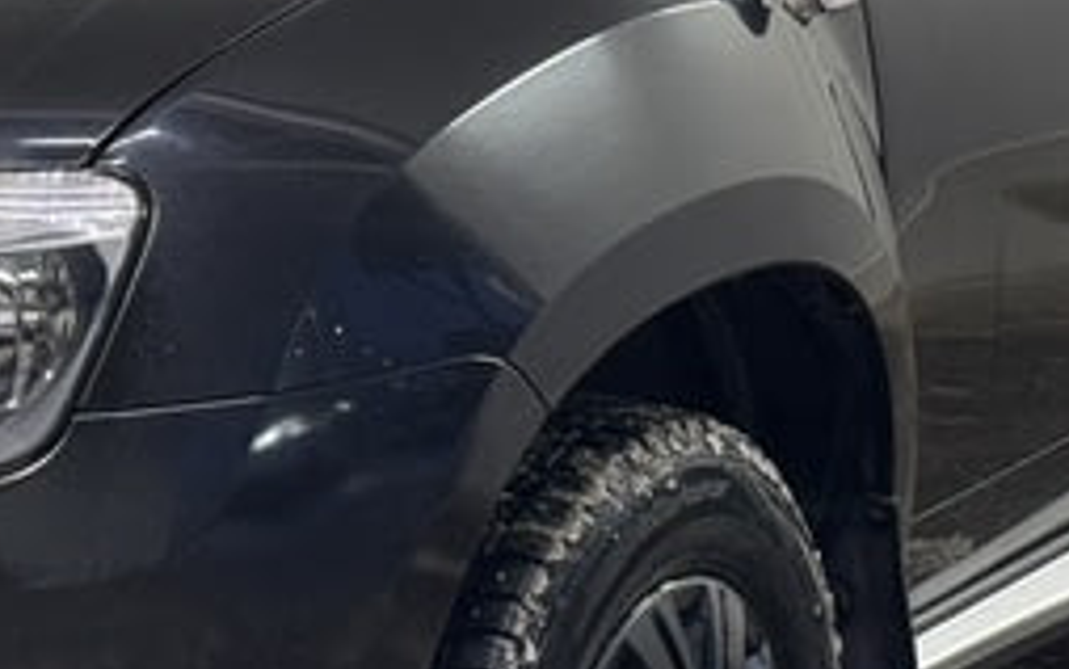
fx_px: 5246
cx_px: 189
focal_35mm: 180
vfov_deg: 7.3
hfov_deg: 11.6
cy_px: 162
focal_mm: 6.76
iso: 125
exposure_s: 1/100
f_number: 1.78
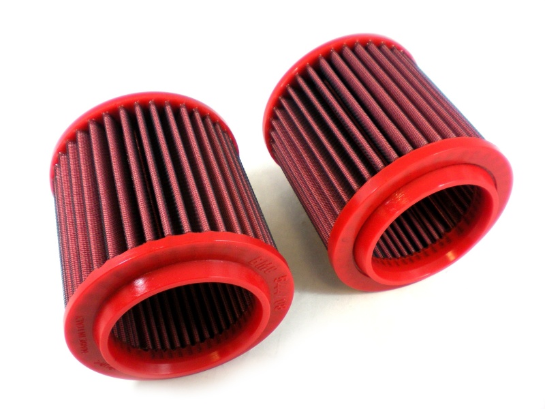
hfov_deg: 49.0
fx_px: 598
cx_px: 272
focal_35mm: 38
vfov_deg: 37.7
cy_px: 204
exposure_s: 1/66.2
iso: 167
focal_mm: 6.3
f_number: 3.1
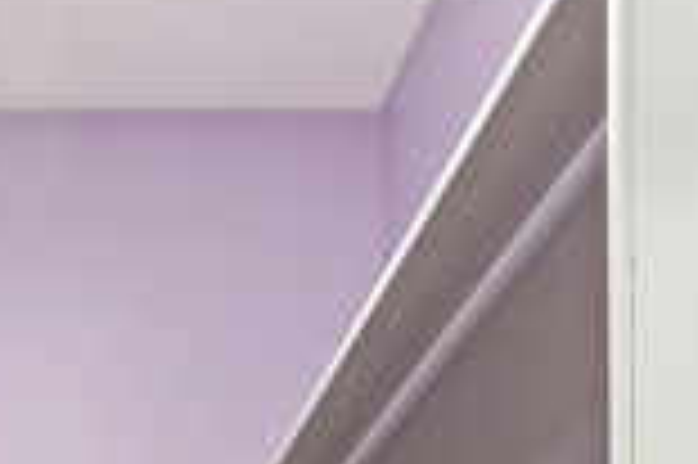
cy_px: 928
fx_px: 1278
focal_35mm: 66
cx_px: 9
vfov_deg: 16.0
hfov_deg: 28.7
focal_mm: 16
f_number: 2.8
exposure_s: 1/25
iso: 125
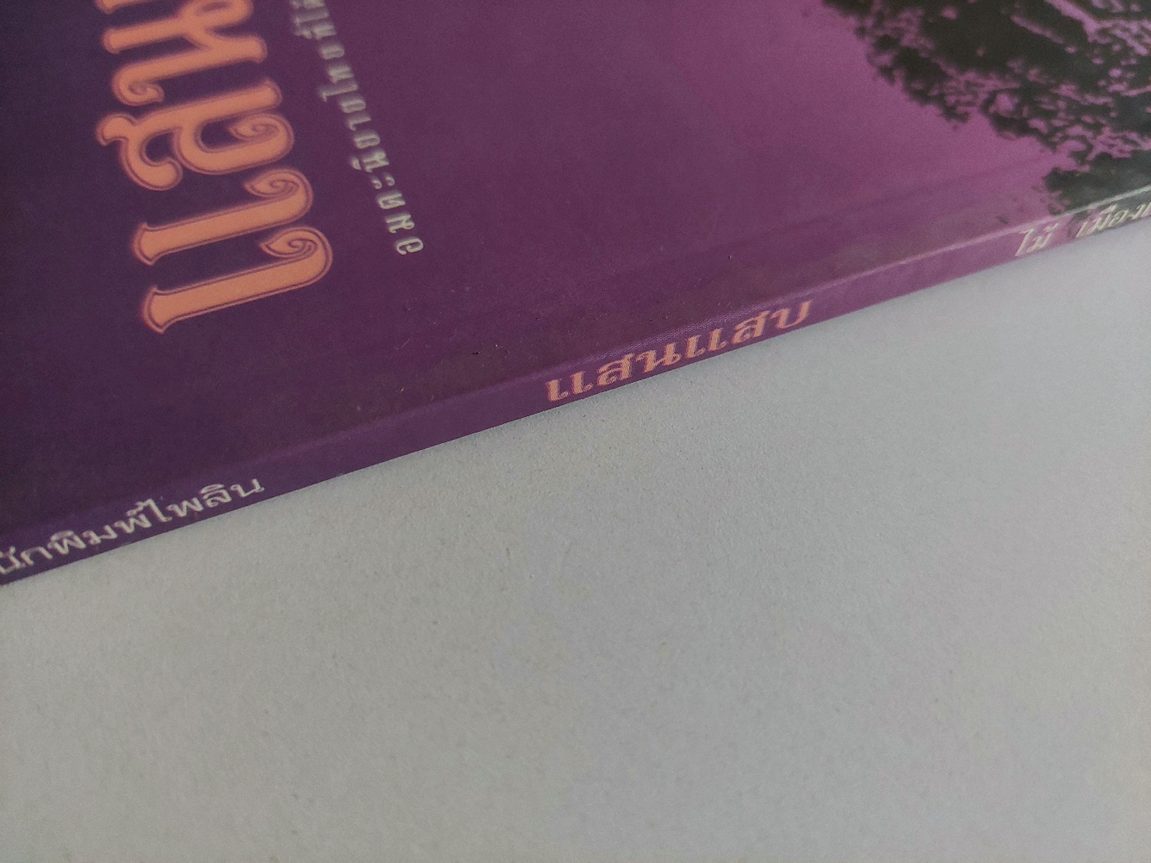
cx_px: 576
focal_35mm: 24
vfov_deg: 56.8
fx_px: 798
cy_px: 432
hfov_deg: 71.6
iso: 500
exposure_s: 1/33
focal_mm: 5.23
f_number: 1.8
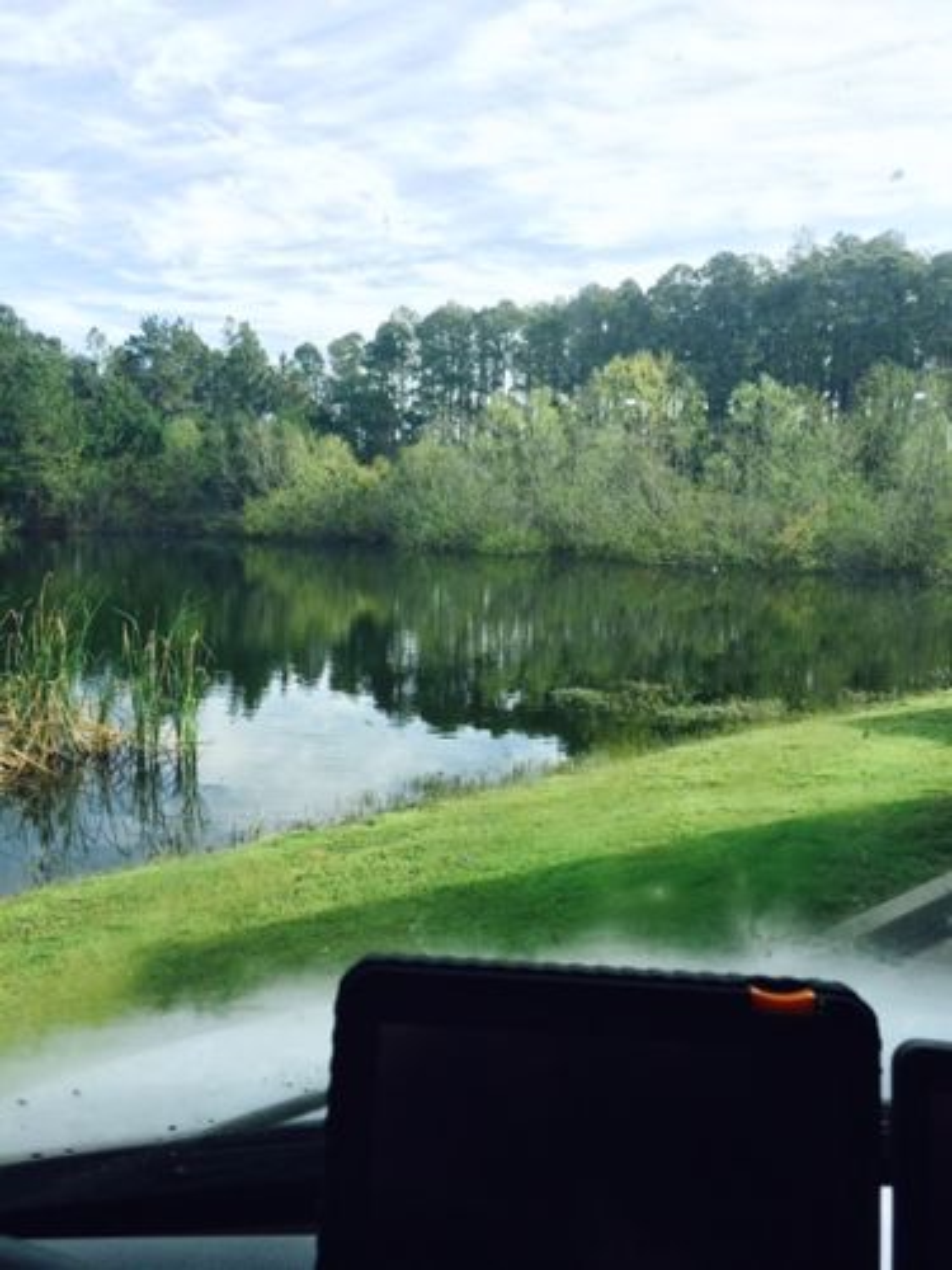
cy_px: 635
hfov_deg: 48.2
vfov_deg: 61.7
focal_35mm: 29
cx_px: 476
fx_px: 1063
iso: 32
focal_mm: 4.15
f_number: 2.2
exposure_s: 1/672
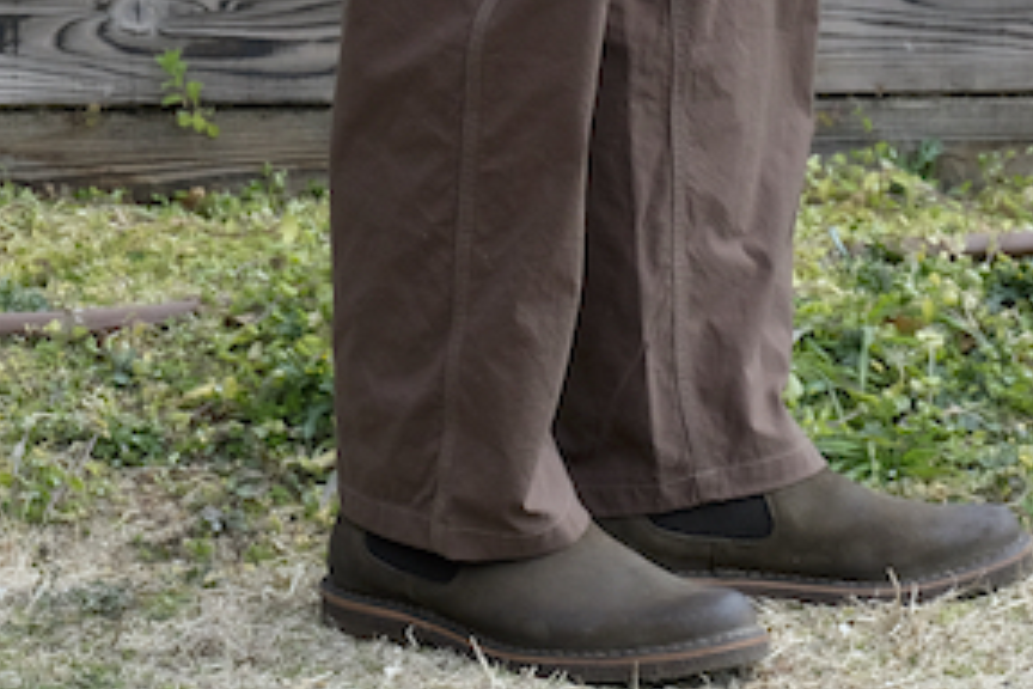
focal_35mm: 334
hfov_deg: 6.2
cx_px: 595
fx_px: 9583
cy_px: -188
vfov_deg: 4.1
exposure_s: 1/800
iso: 800
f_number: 6.4
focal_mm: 75.4
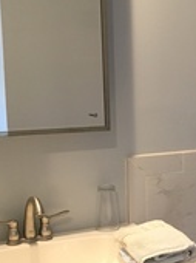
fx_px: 621
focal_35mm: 82
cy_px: 170
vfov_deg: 23.8
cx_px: 225
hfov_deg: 17.2
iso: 125
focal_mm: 4.15
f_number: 2.2
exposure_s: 1/30
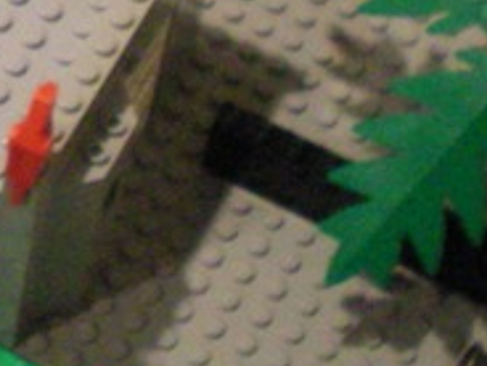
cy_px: -332
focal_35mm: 165
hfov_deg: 11.7
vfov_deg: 8.6
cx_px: -101
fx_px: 2321
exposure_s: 1/20
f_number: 3.1
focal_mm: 6.3
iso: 400
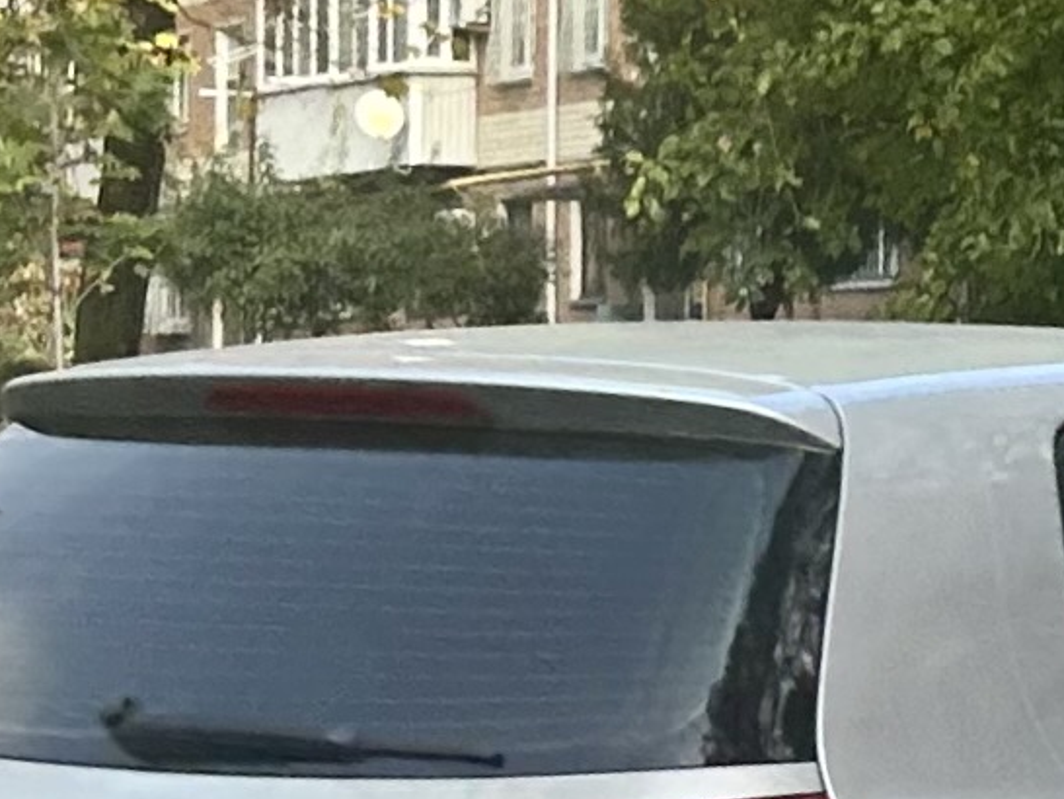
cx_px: 937
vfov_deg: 19.7
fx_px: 2214
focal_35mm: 72
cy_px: 836
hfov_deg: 26.2
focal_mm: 5.7
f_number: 1.5
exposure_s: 1/723
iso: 50
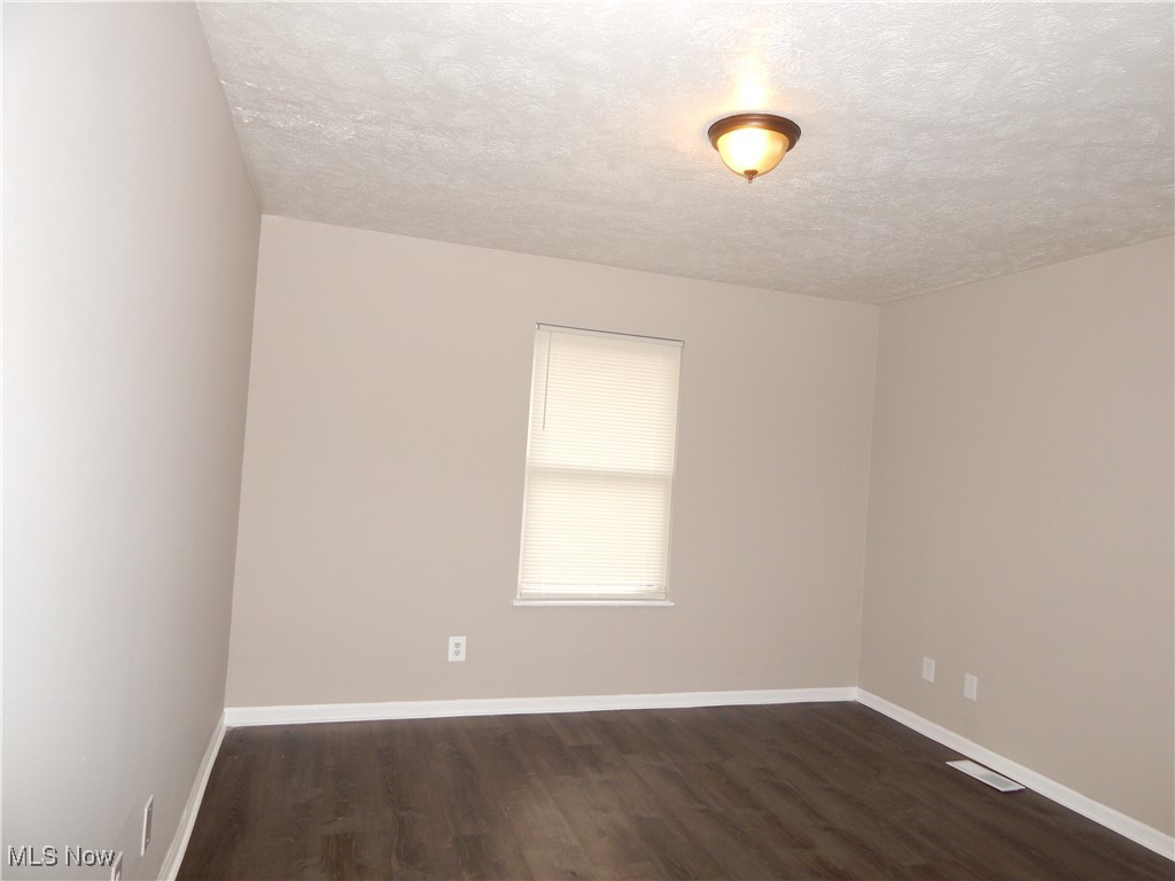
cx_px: 588
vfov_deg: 58.9
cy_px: 440
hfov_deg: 73.9
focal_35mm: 23
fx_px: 781
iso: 200
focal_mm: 4
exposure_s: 1/30
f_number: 3
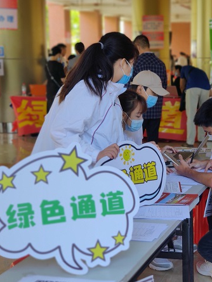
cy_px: 141
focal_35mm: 89
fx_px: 726
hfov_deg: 16.5
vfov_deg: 22.0
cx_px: 169
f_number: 2.2
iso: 125
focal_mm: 6.22
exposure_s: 1/50
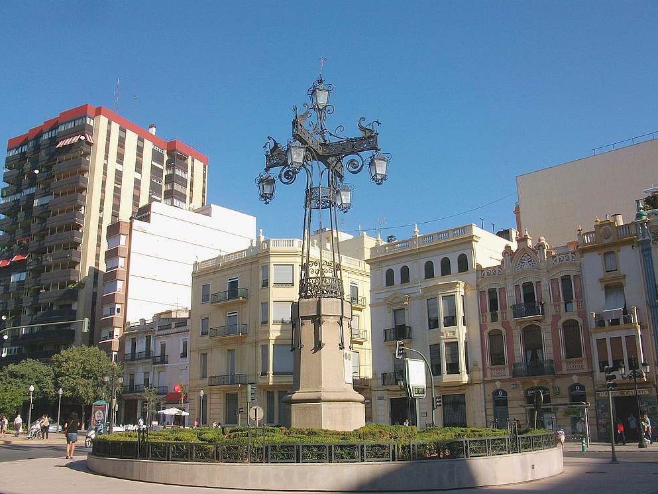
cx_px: 331
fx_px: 627
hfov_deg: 55.3
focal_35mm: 33
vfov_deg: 43.0
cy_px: 248
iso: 80
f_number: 5.5
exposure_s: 1/457
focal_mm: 5.7
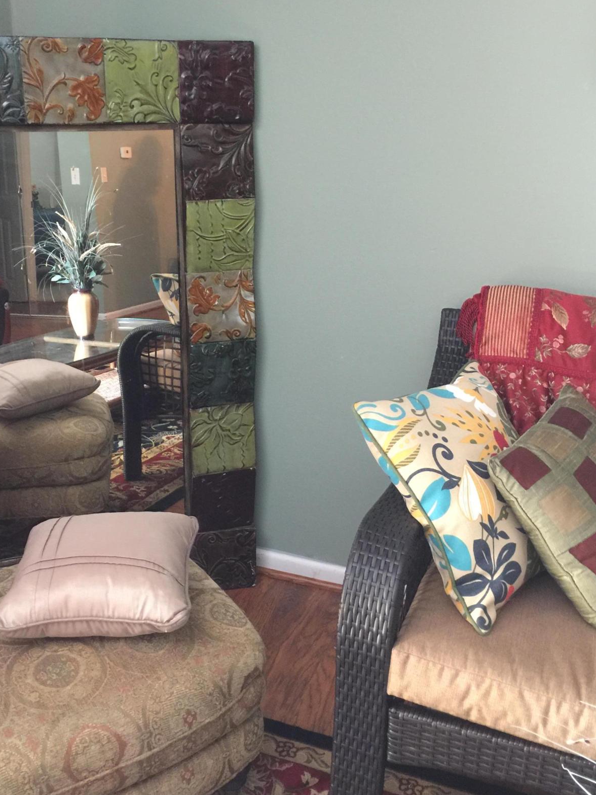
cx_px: 230
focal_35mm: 37
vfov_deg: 50.1
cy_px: 382
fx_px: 849
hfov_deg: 38.5
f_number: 2.2
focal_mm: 4.15
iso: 80
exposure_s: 1/4
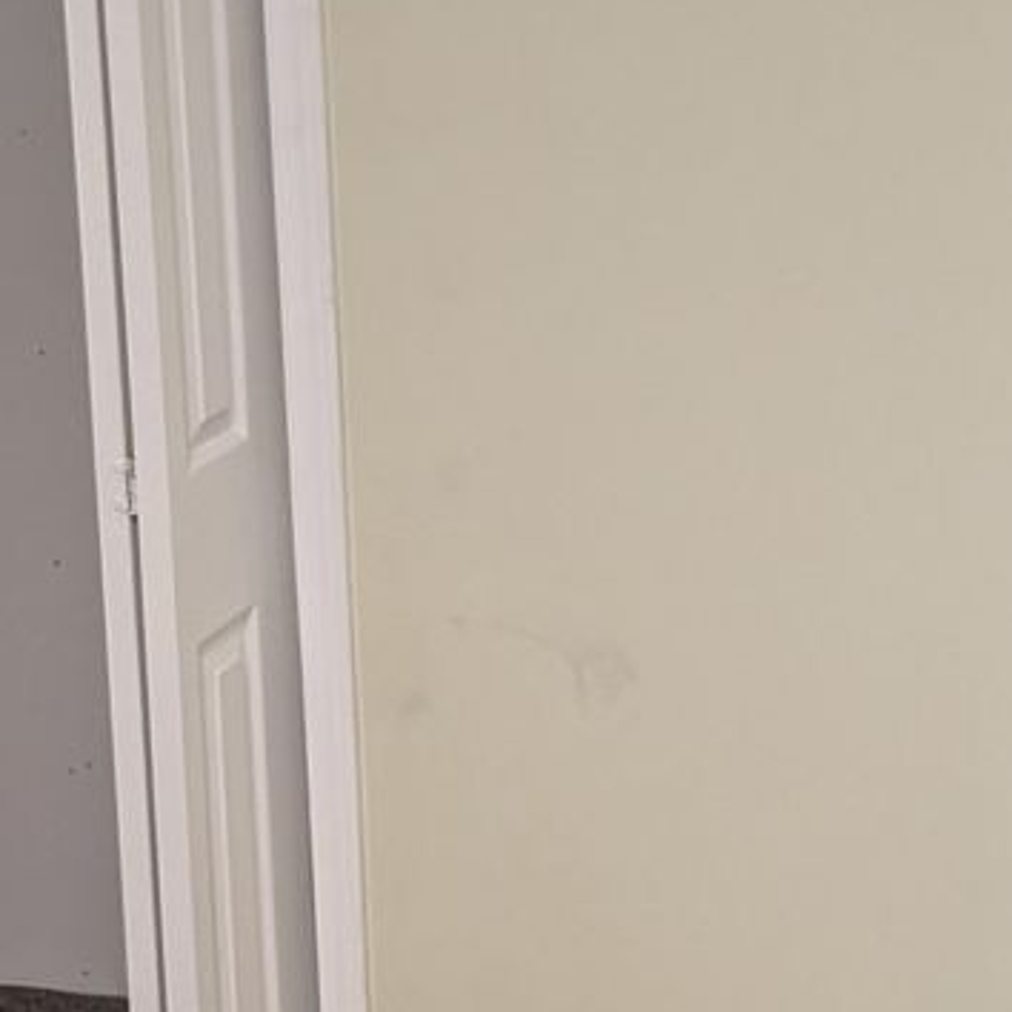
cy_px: 274
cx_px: 403
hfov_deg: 20.1
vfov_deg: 20.0
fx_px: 2845
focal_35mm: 86
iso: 761
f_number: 1.85
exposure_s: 1/120
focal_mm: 6.81
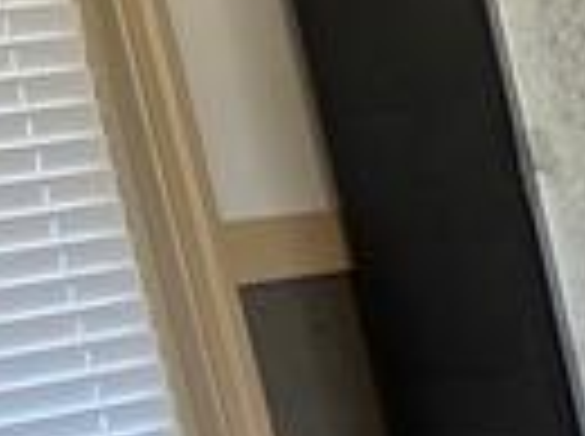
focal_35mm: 205
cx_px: 1994
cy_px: 962
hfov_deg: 7.8
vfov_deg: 6.9
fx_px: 3458
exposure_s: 1/122
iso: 100
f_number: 1.8
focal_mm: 4.25
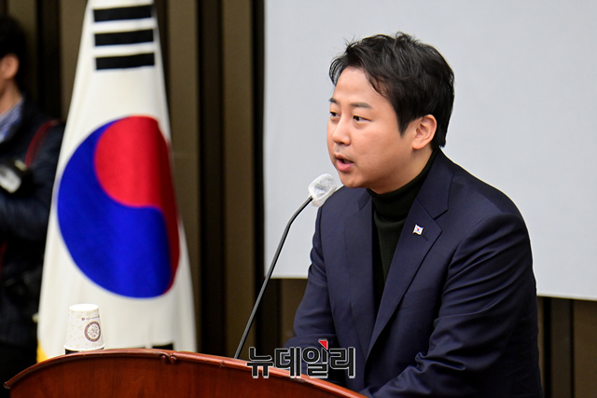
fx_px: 4147
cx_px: 298
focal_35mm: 250
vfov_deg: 5.5
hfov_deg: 8.2
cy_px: 199
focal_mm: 250
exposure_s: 1/320
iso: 5000
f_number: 6.3
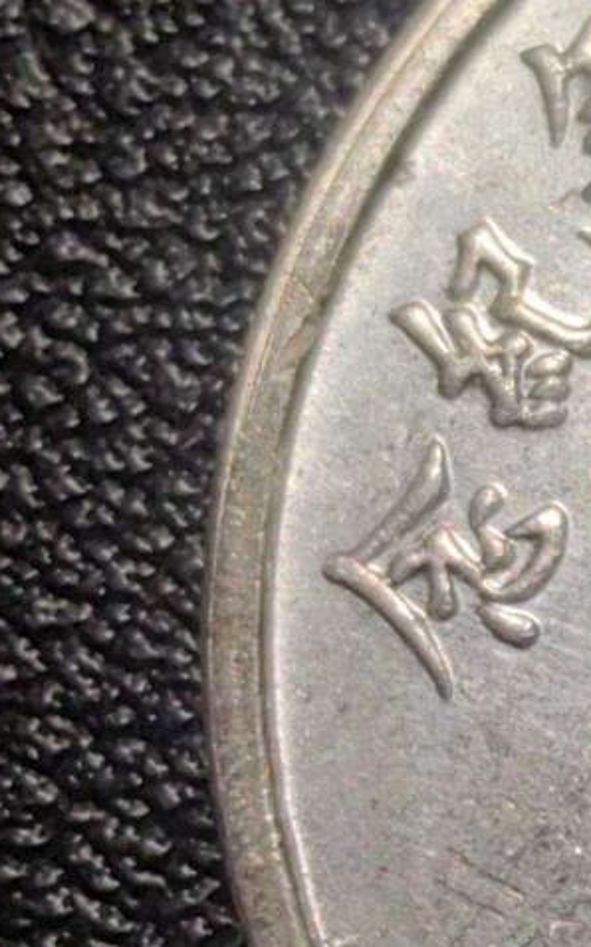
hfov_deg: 6.2
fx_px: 5259
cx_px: 1253
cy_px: 627
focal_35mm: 204
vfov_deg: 10.3
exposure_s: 1/322
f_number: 2
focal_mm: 5.75
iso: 50
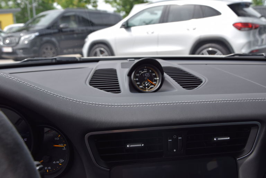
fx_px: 310
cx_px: 133
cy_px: 89
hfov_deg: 46.4
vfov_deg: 31.9
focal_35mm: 42
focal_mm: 28
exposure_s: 1/250
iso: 220
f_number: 8
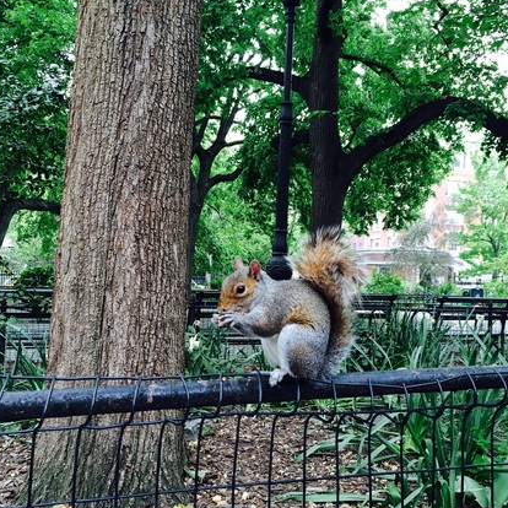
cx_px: 250
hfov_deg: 43.9
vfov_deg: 43.8
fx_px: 631
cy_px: 287
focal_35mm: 38
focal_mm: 4.15
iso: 32
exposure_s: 1/123
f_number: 2.2
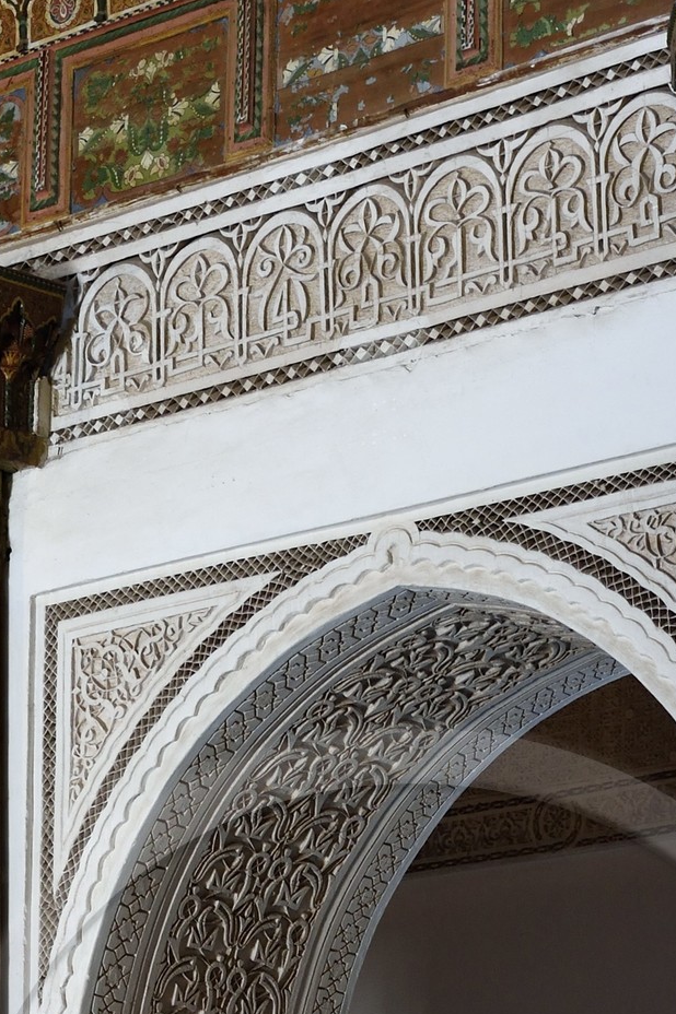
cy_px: 1239
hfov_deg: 11.5
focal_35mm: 119
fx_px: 3354
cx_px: 412
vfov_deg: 16.5
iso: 1250
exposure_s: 1/30
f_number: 5.6
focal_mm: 46
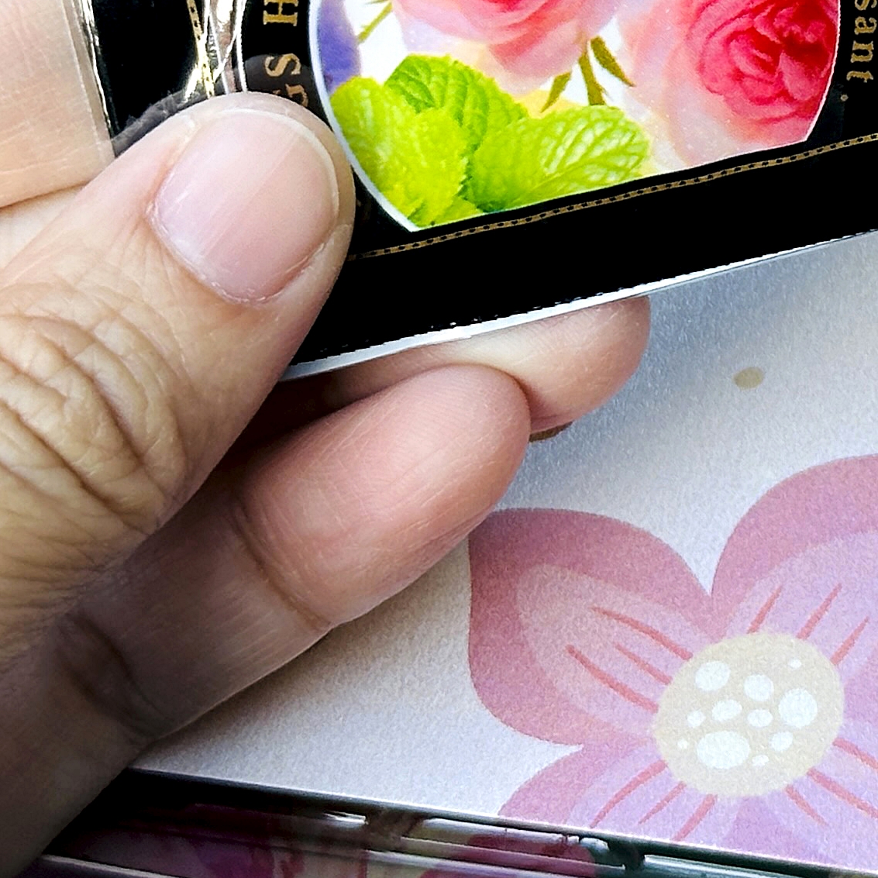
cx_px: 1090
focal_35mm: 151
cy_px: -160
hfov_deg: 11.3
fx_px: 4333
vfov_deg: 11.4
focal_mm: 6.86
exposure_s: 1/121
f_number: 1.78
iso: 40
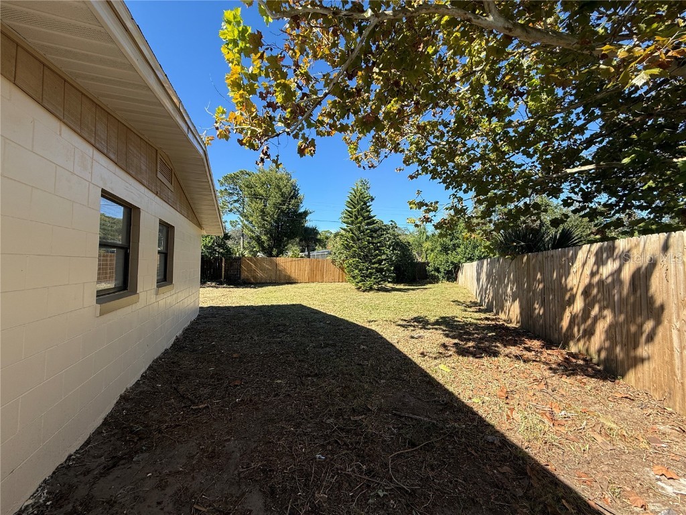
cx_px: 343
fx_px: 277
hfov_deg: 102.1
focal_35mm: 14
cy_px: 258
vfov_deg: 85.7
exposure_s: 1/888
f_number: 2.2
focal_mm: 2.22
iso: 50
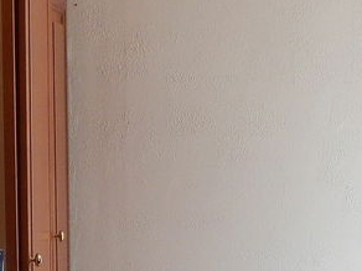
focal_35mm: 137
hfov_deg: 14.4
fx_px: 1433
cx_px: 146
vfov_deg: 10.7
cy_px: 319
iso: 140
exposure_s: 1/30
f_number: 3.4
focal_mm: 4.5
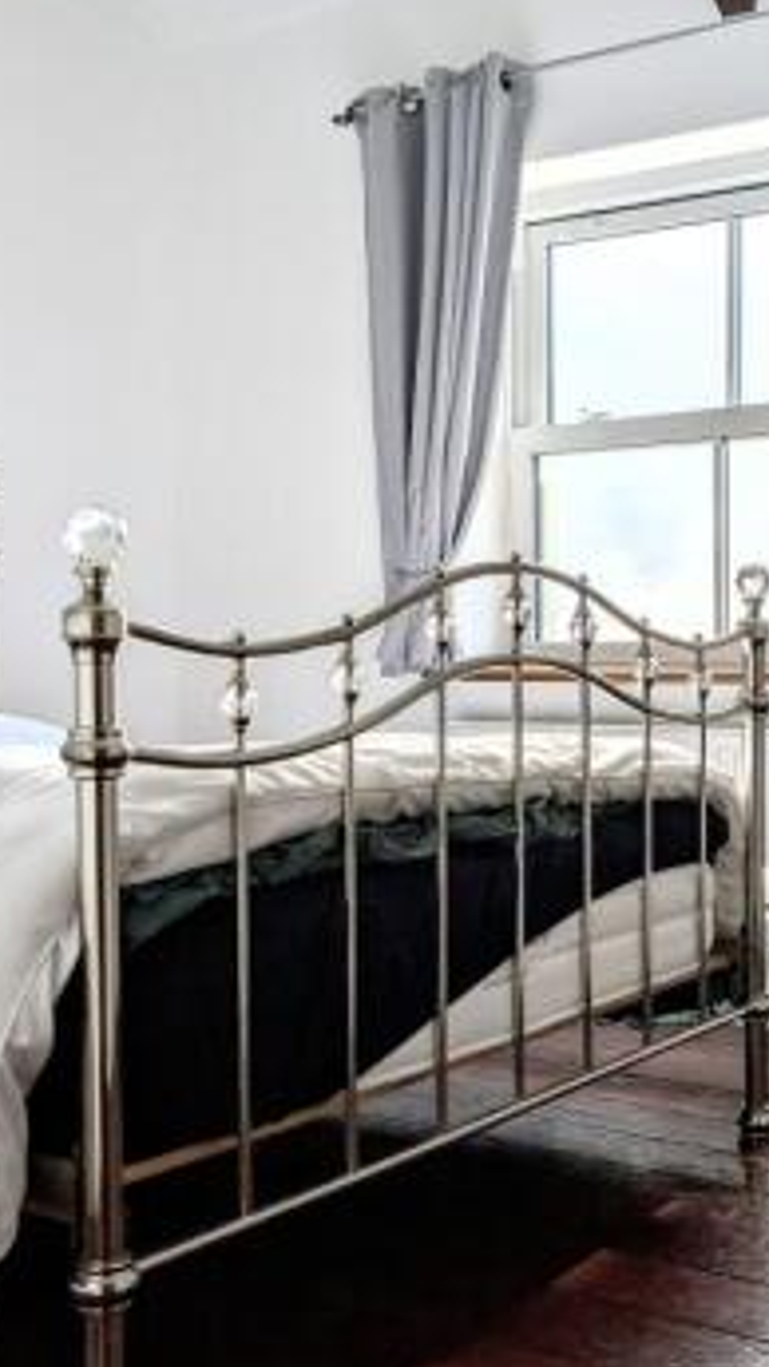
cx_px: 551
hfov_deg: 26.8
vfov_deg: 46.4
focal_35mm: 44
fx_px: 1595
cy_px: 687
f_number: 1.68
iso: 22
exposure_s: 1/538
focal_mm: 6.9
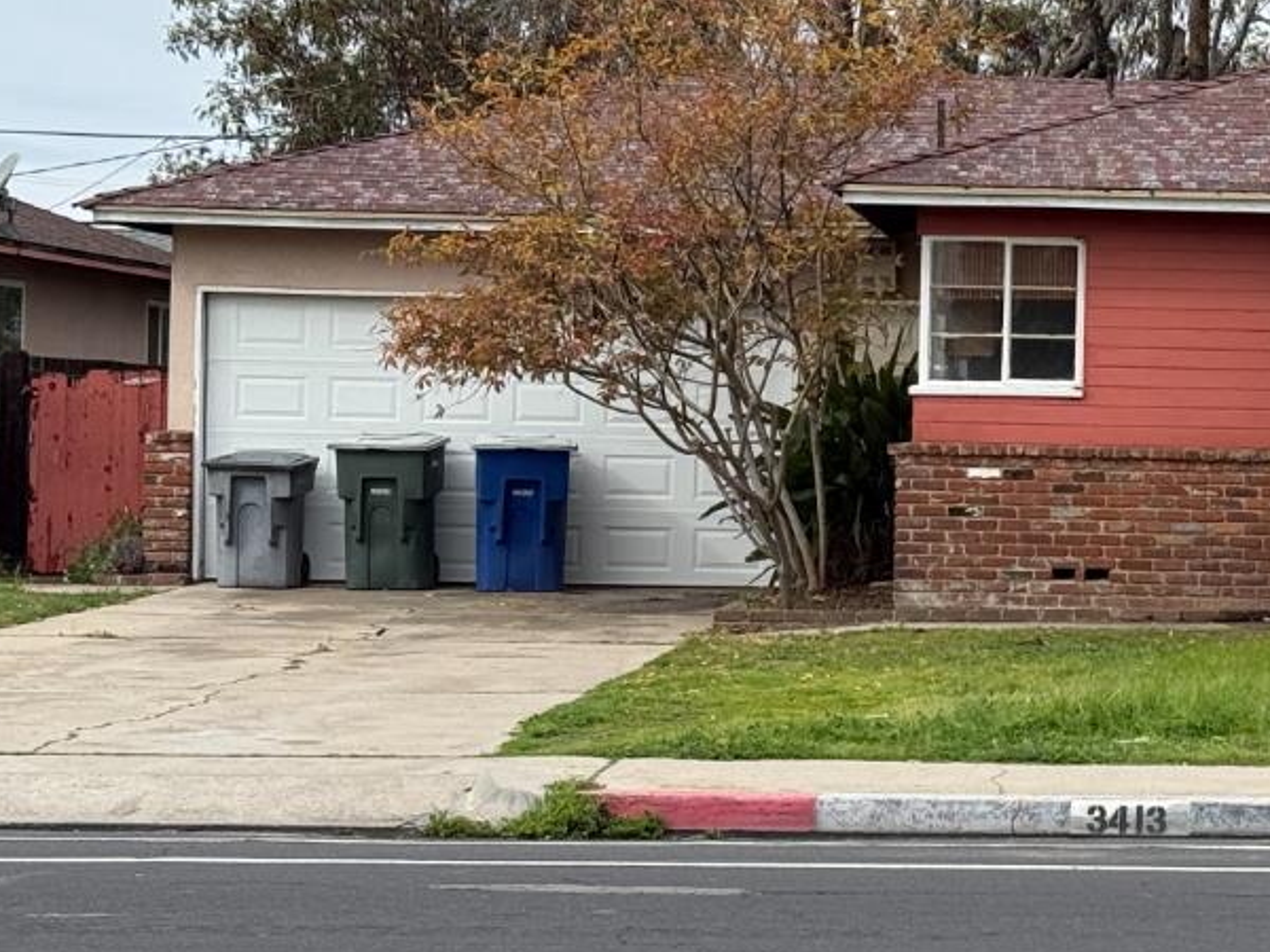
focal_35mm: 120
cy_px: 359
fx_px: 4403
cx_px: 1384
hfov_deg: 16.0
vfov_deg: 12.3
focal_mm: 6.76
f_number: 1.78
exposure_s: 1/2762
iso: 64
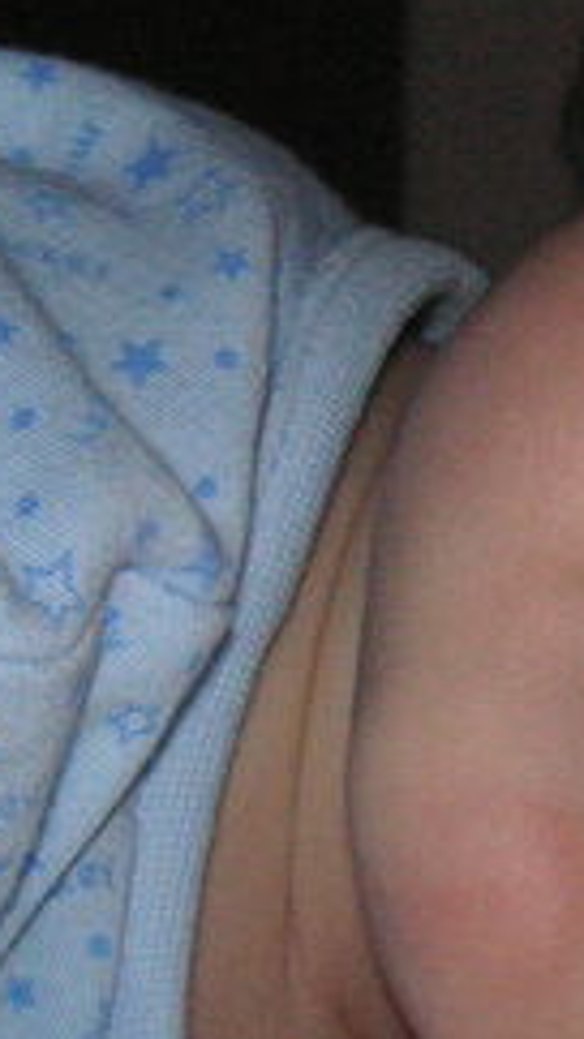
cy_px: 721
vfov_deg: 16.1
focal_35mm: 133
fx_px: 3664
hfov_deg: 9.0
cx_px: 696
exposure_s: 1/45
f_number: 6.7
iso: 160
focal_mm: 6.1
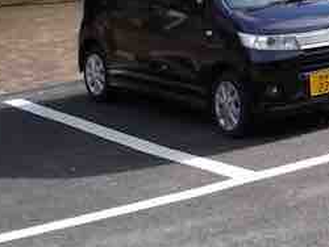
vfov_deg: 12.9
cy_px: -141
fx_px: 1027
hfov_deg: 16.0
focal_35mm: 108
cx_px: 554
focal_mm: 2.87
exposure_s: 1/401
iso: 40
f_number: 2.4
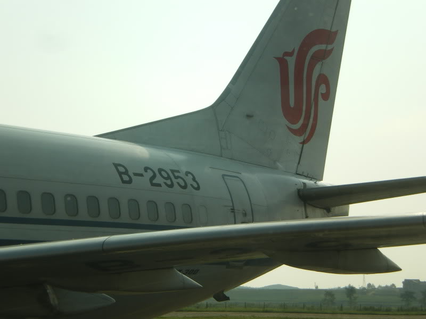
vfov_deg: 14.9
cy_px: 160
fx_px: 1218
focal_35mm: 99
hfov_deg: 19.8
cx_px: 213
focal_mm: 17.3
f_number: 8
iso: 50
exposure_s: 1/320
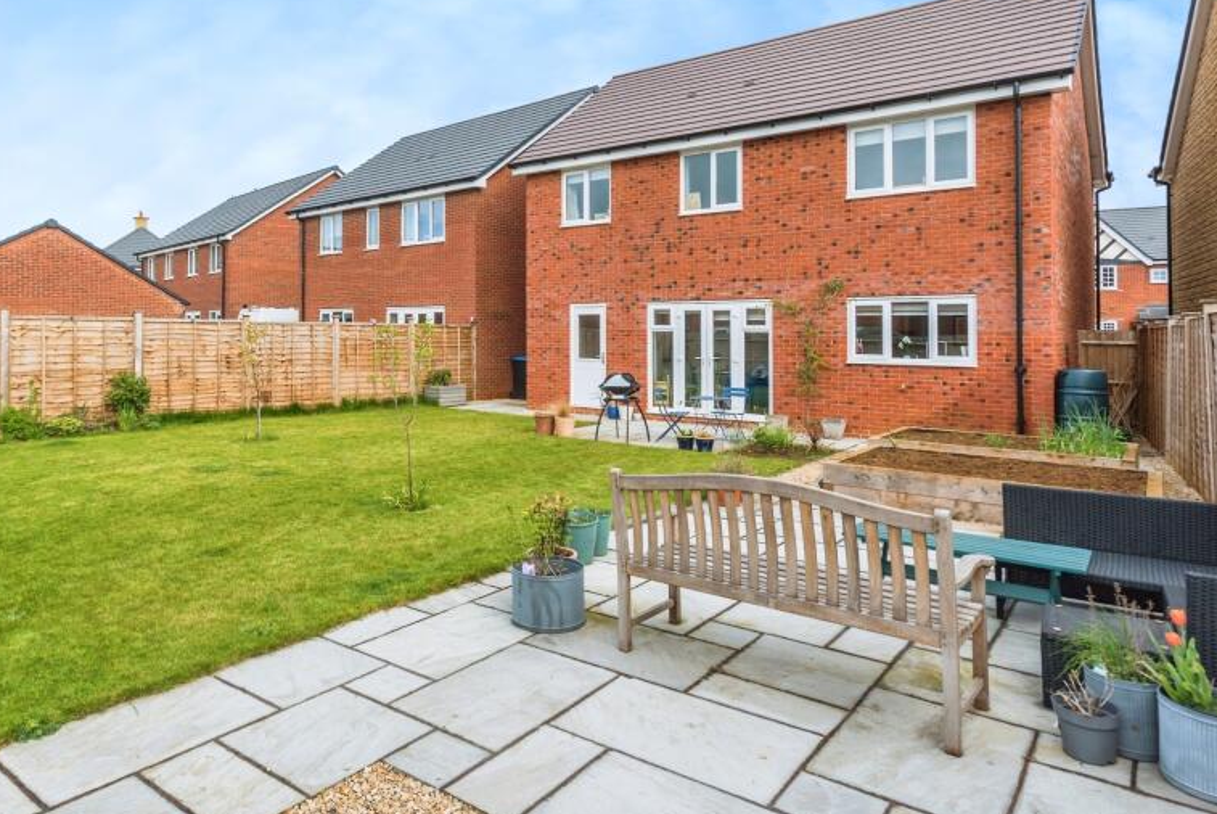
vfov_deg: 54.4
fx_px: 778
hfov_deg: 75.3
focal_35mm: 23
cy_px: 294
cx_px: 497
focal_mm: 17
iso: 200
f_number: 7.1
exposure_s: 1/400
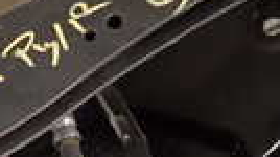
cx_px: 4
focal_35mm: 122
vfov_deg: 8.7
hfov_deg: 17.2
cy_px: 425
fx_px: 905
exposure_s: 1/100
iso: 200
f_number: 2
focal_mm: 4.5
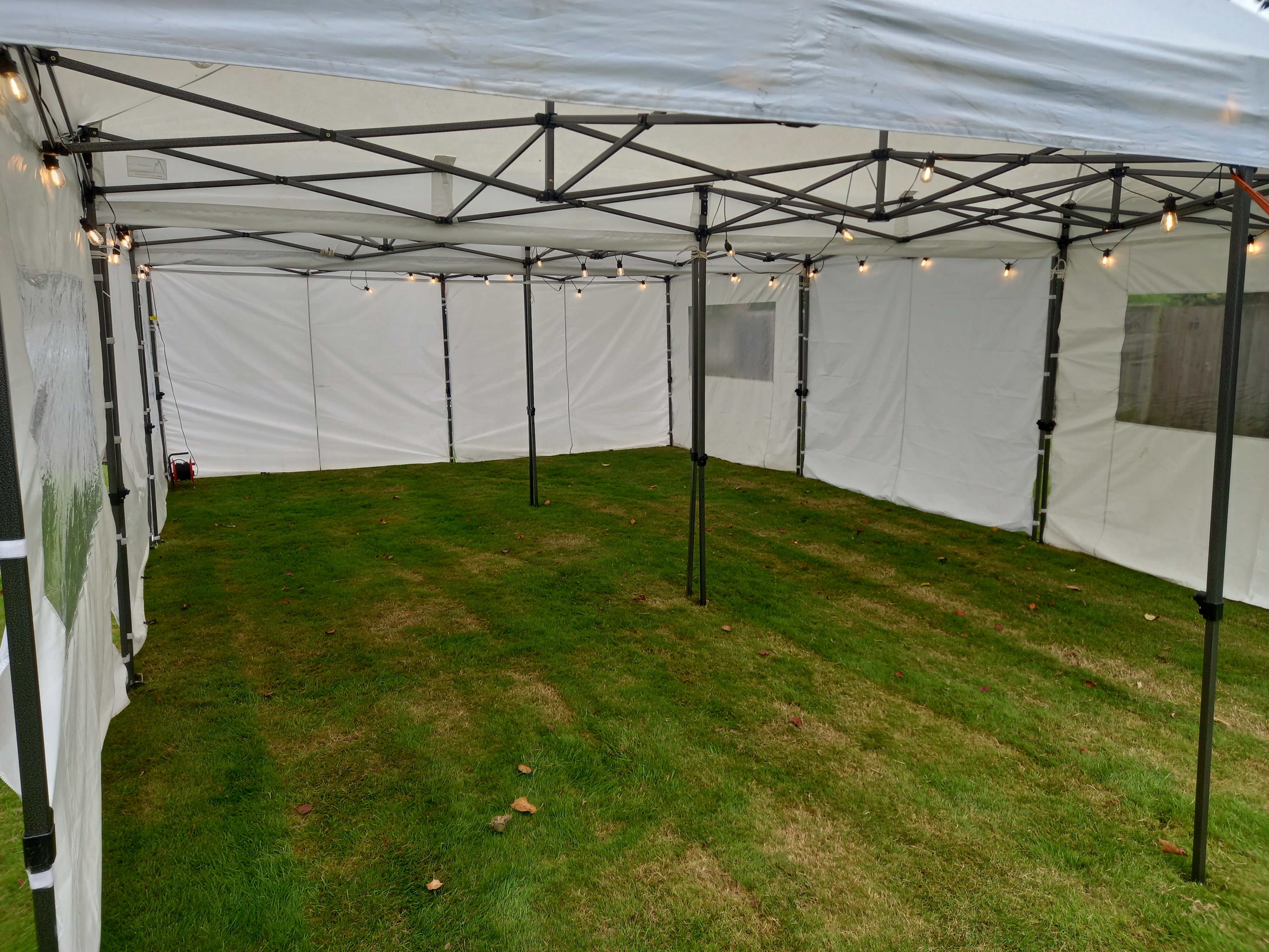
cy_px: 476
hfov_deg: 69.4
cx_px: 634
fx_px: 916
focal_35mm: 25
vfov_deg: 54.9
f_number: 2
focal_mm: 4.6
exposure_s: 1/119
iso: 40
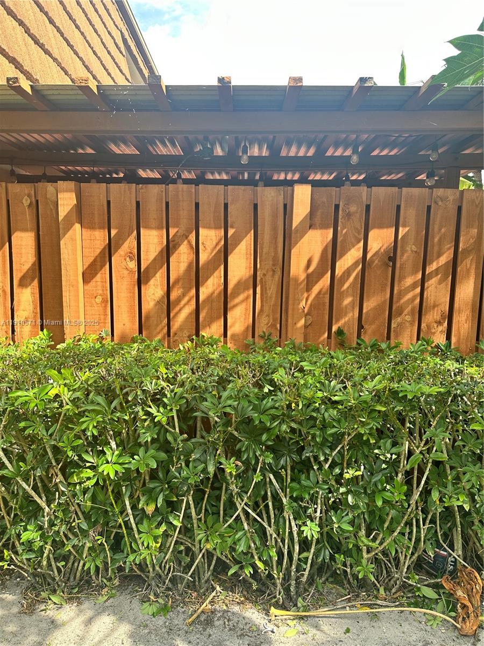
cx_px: 242
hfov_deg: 56.8
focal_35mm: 24
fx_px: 447
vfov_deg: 71.6
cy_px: 323
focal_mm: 6.86
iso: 80
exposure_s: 1/527
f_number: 1.78
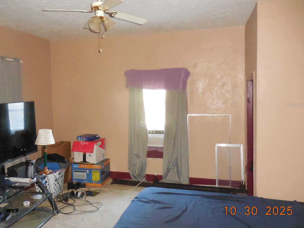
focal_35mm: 29
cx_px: 131
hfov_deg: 61.4
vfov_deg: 48.2
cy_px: 105
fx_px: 255
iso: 1400
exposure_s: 1/25
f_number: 3.3
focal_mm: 4.5
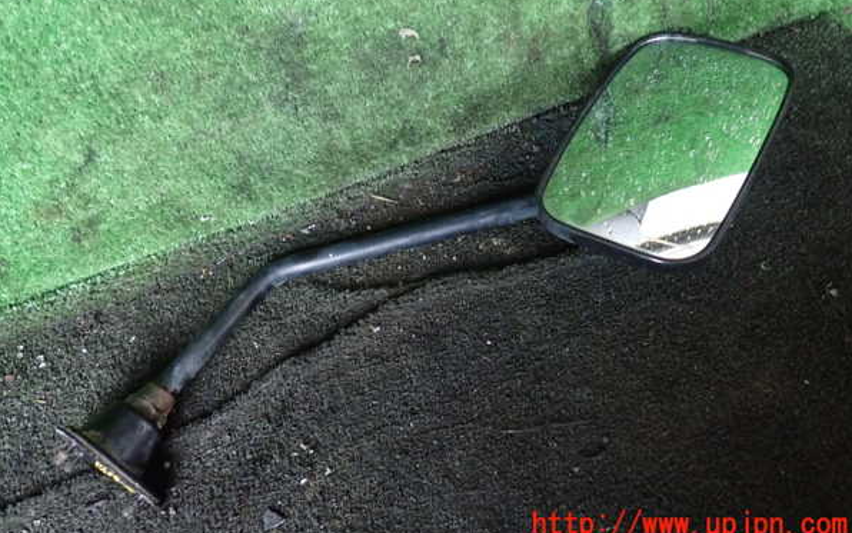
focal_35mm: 32
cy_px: 221
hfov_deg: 59.6
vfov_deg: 39.3
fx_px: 743
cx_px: 426
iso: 800
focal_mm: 5.4
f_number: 2.3
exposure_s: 1/20
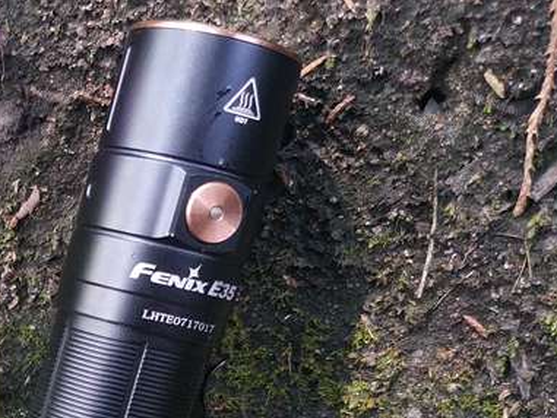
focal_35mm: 86
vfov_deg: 16.7
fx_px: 1384
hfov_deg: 20.7
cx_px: -171
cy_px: 441
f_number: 2
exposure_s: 1/50
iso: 100
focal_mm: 4.5
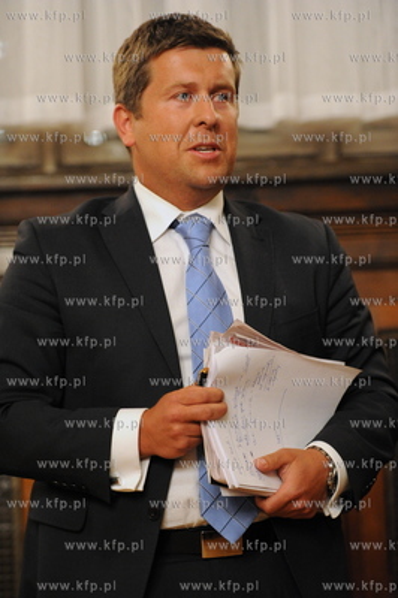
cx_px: 199
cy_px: 299
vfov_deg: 17.1
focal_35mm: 120
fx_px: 1993
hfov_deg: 11.4
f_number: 2.8
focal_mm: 120
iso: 6400
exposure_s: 1/100
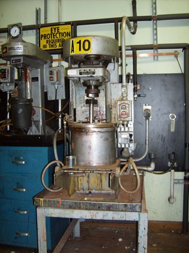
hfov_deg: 39.5
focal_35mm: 36
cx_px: 94
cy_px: 126
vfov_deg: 51.4
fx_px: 263
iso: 200
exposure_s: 1/60
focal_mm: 6
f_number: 2.8
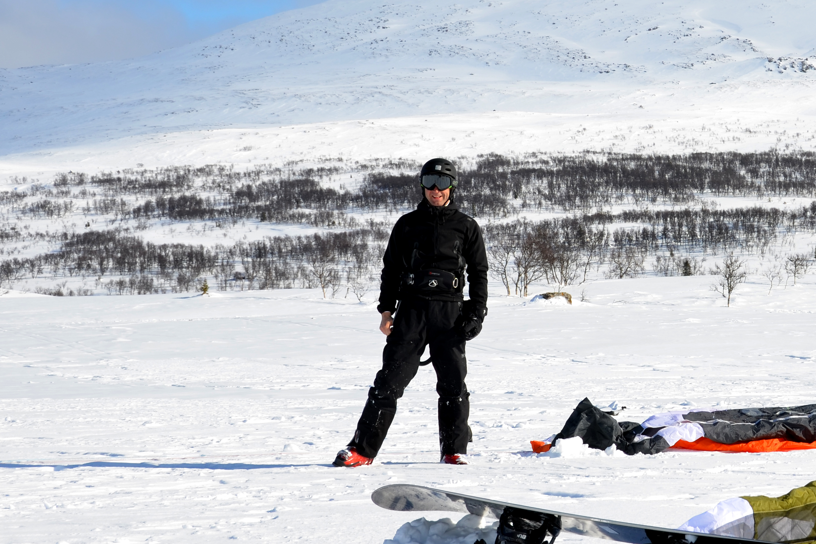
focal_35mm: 112
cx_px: 739
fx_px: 2538
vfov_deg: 12.2
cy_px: 207
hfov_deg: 18.0
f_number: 9
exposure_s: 1/320
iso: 100
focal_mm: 40
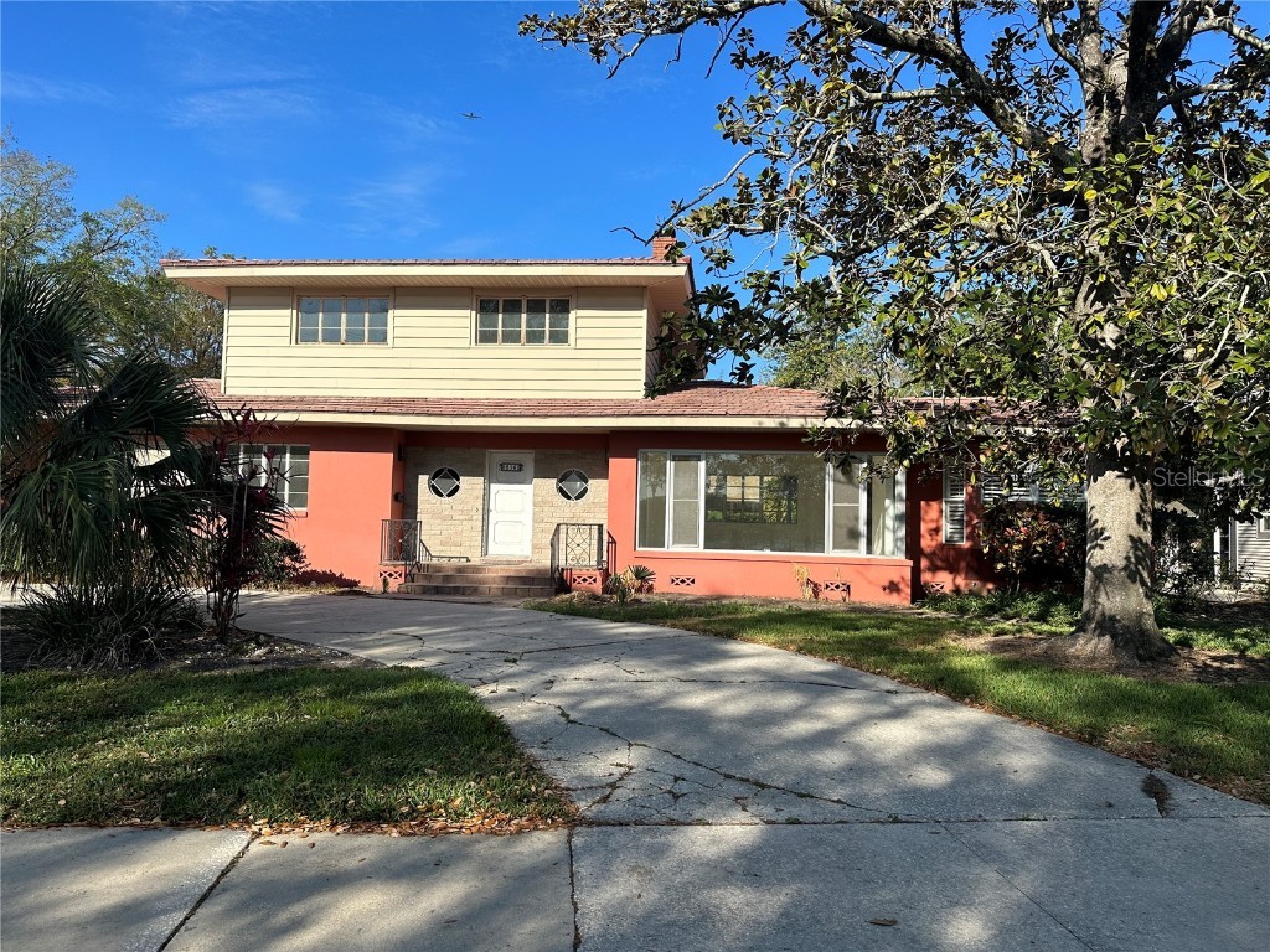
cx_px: 635
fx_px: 881
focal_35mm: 24
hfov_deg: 71.6
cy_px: 476
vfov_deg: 56.8
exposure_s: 1/3861
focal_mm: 6.86
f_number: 1.78
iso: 80
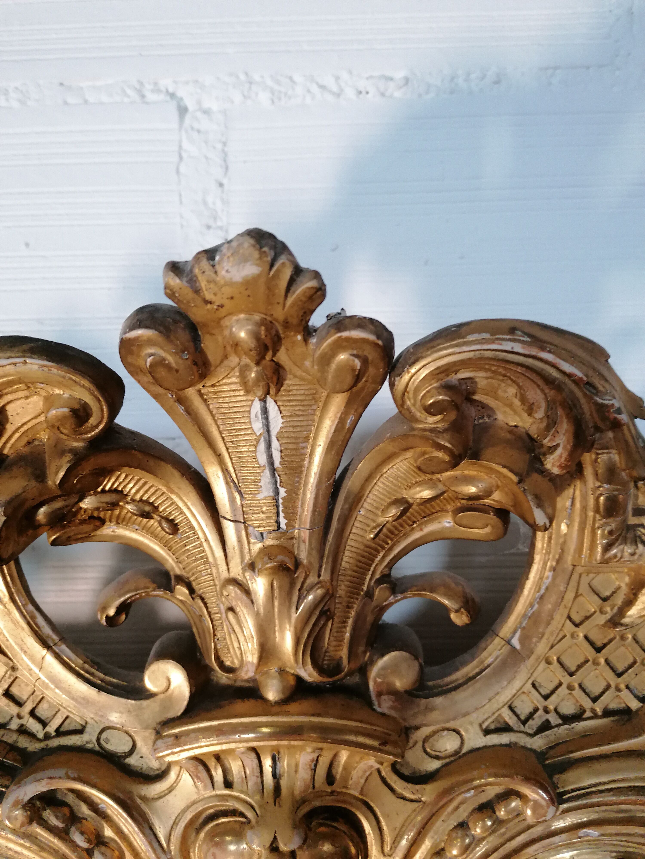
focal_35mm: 27
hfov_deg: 51.4
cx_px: 322
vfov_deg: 65.3
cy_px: 430
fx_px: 671
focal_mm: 4.75
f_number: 1.8
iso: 400
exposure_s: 1/33.3
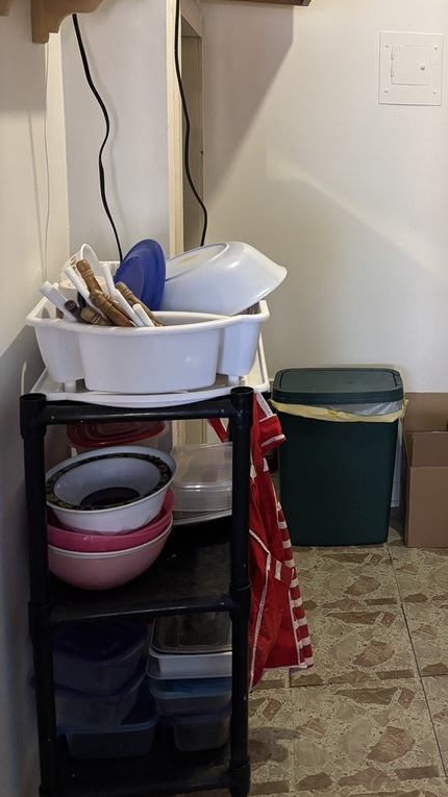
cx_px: 421
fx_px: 845
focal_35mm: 40
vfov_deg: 49.7
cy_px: 272
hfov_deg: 28.3
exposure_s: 1/60
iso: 400
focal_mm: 5.96
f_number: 1.6
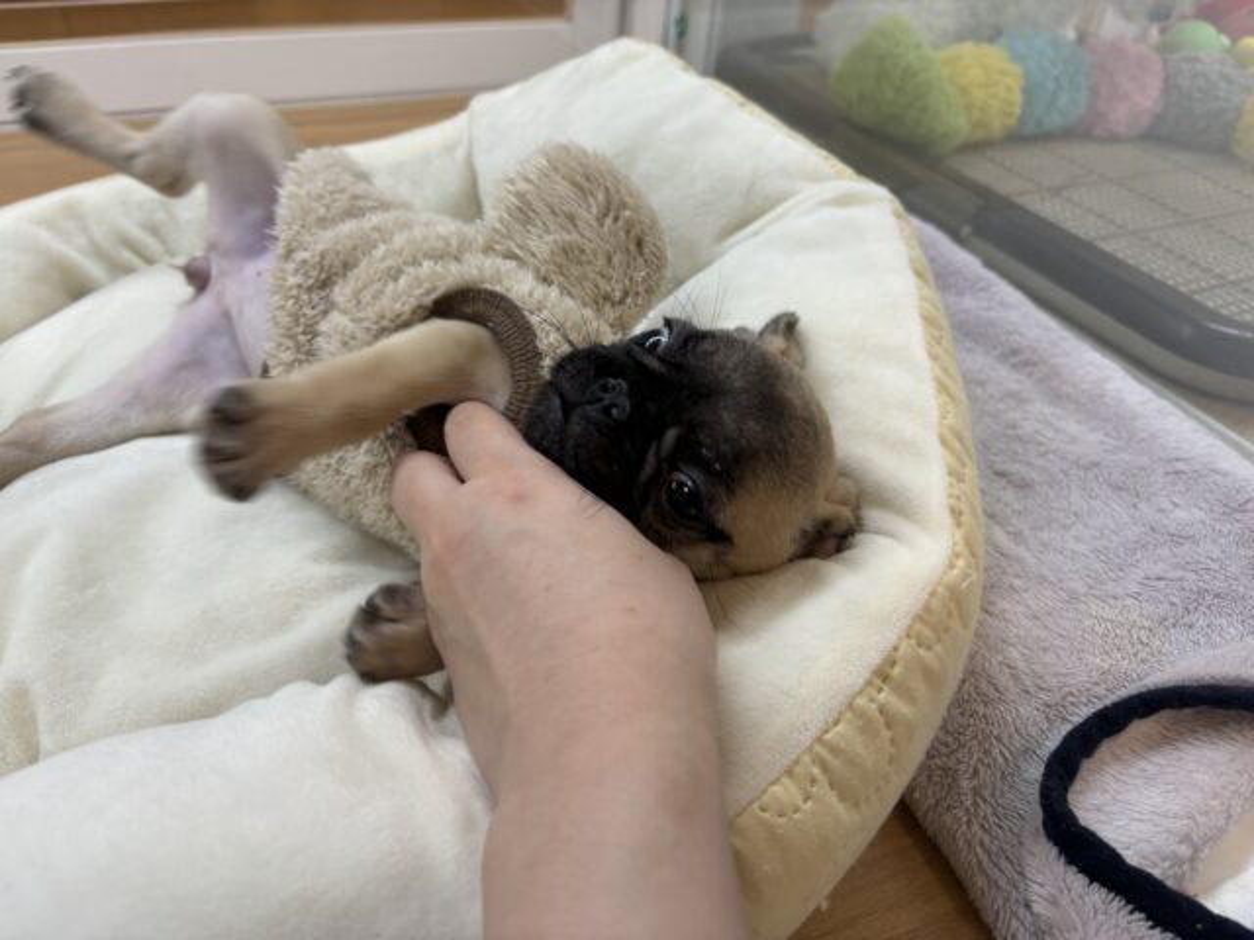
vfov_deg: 53.1
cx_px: 627
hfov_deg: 67.3
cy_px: 470
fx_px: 942
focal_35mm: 26
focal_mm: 5.96
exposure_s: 1/100
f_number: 1.6
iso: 50
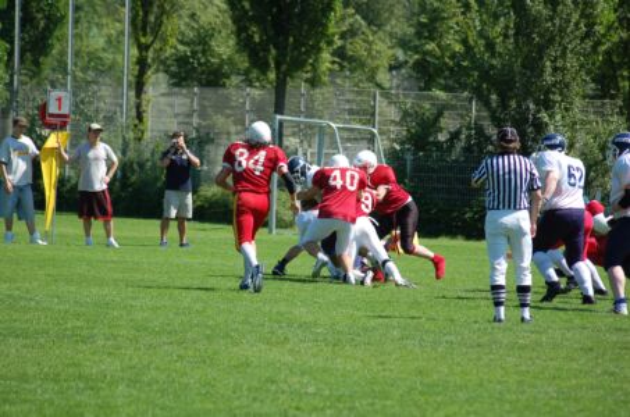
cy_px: 208
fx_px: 3929
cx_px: 315
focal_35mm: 225
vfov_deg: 6.1
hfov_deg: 9.2
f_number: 4.5
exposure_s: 1/1000
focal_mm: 150
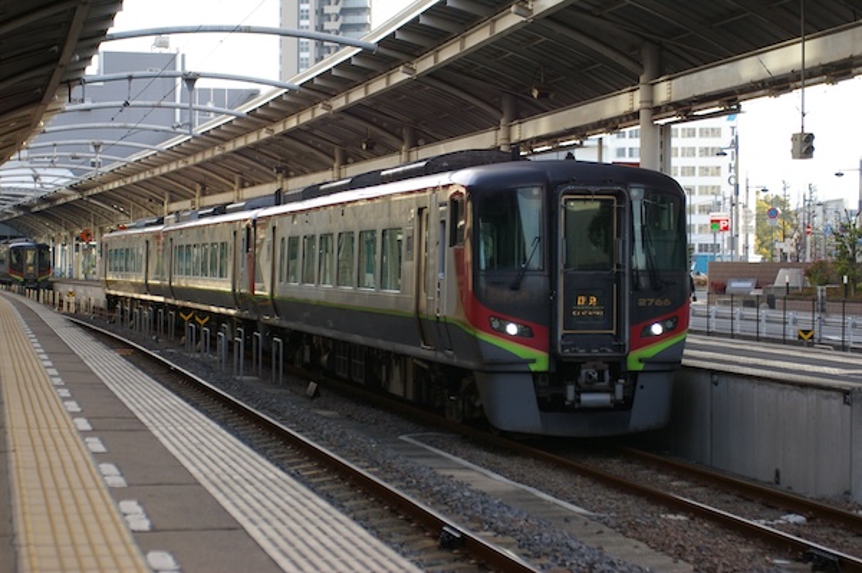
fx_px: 1974
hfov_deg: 24.6
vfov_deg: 16.5
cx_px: 431
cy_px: 286
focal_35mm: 82
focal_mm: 55
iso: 400
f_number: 4.5
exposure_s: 1/250
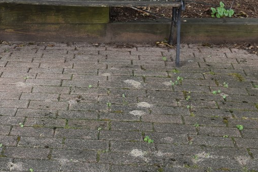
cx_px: 55
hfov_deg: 23.9
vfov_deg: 16.3
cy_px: 74
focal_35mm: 84
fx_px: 602
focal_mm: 26
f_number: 5.6
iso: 400
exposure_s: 1/125
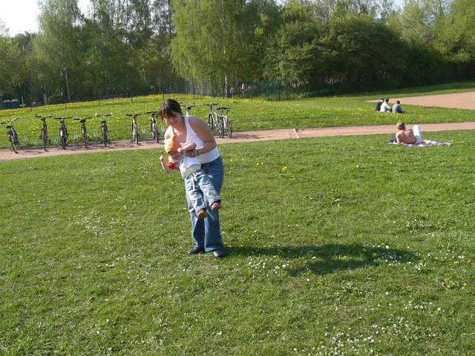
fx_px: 521
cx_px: 238
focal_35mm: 38
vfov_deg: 37.7
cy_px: 178
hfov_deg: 49.0
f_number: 4.4
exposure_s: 1/320
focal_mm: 6.3
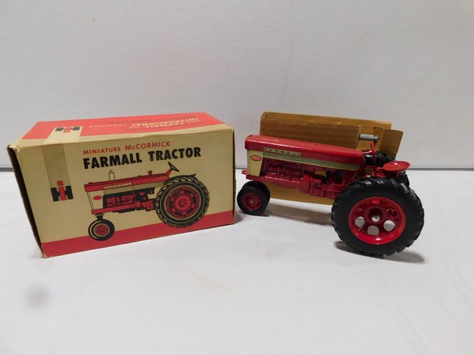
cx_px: 237
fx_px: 315
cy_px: 178
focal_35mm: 23
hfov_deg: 73.9
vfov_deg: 58.9
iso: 125
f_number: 3
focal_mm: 4
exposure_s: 1/40
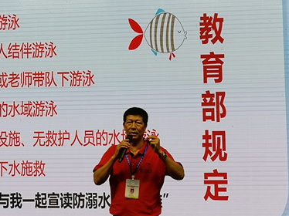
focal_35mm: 115
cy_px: 91
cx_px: -11
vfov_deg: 12.9
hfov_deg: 16.7
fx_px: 959
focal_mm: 4.75
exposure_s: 1/120
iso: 64
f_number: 1.8
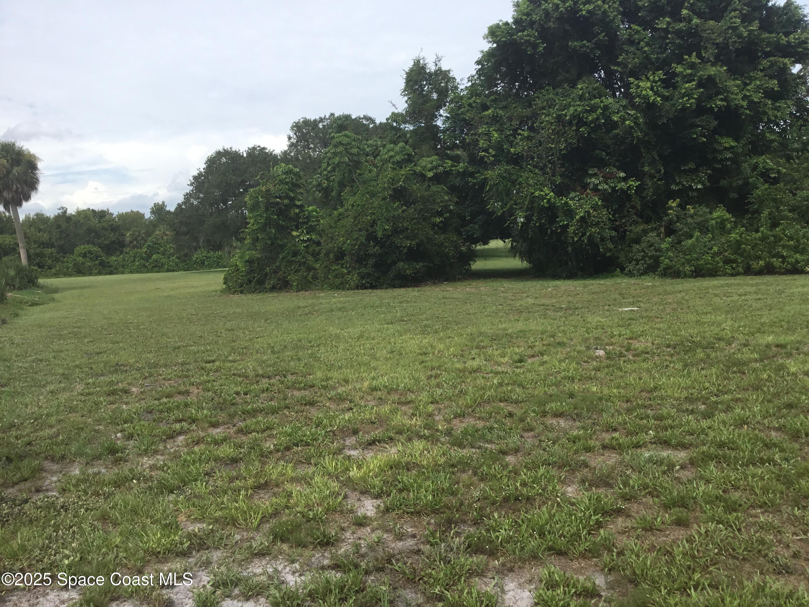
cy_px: 304
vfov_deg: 45.4
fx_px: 724
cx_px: 404
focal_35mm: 31
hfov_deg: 58.4
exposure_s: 1/1508
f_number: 2.4
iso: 25
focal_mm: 3.3
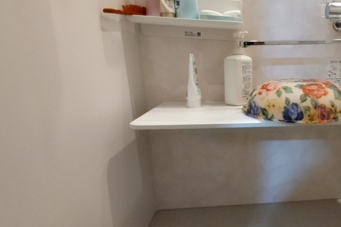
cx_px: 275
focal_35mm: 28
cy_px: 106
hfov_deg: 60.0
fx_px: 265
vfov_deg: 46.3
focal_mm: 1.6
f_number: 2.4
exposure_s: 1/50
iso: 751
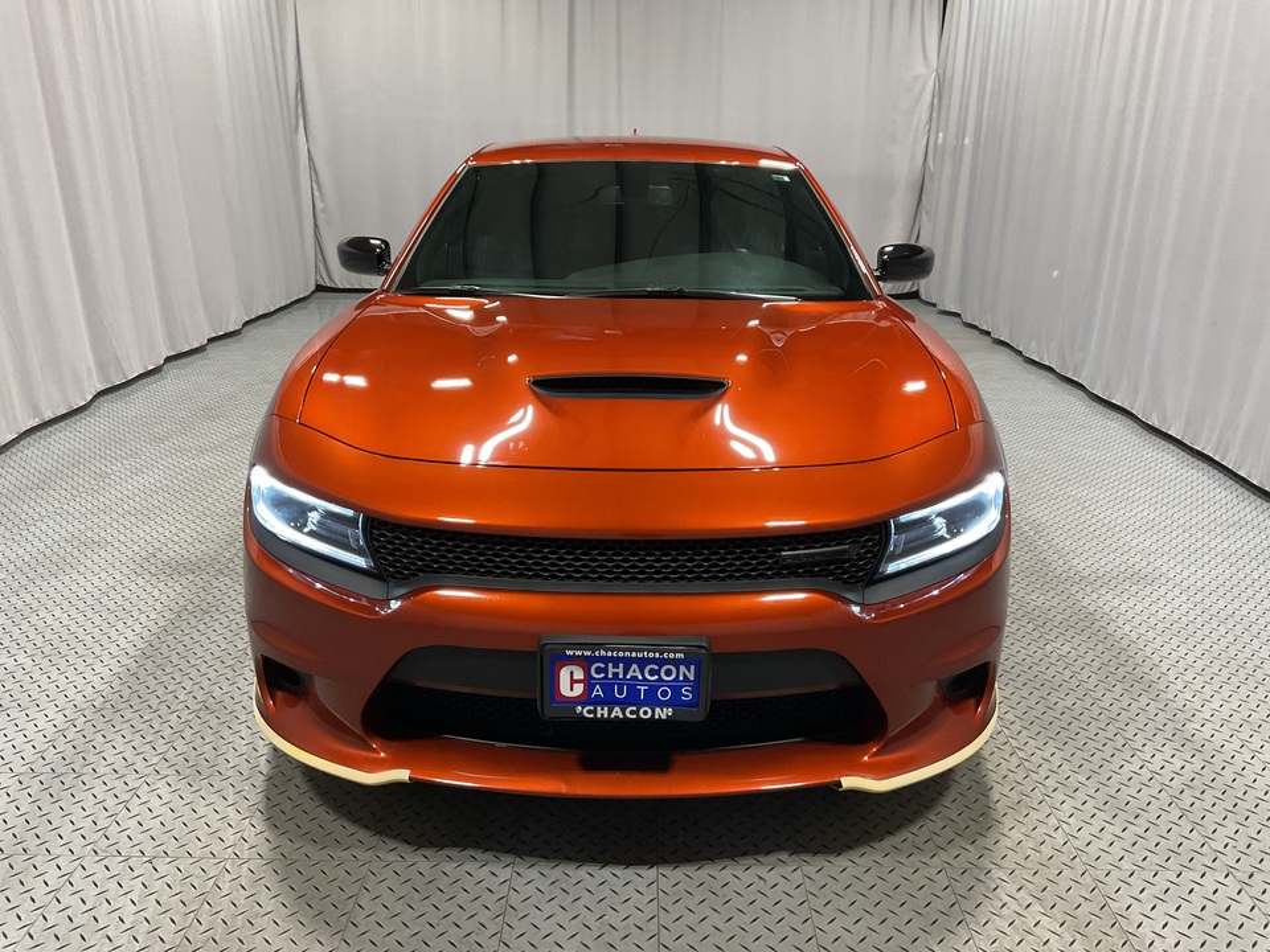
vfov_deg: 48.2
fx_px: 1064
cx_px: 635
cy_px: 476
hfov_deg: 61.7
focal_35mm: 29
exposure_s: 1/60
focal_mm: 3
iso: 80
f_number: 1.8
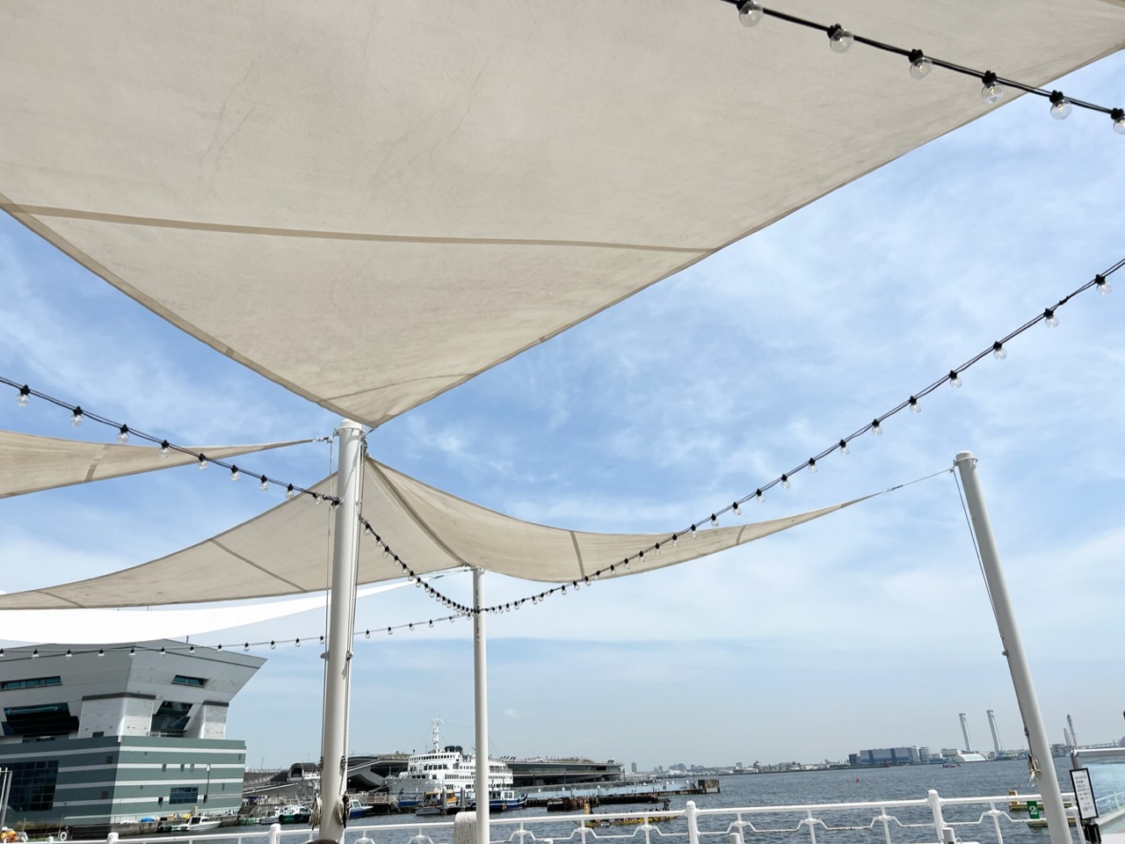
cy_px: 422
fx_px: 845
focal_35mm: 26
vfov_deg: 53.1
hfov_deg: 67.3
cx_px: 562
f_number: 1.5
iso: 50
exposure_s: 1/10309
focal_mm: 5.7
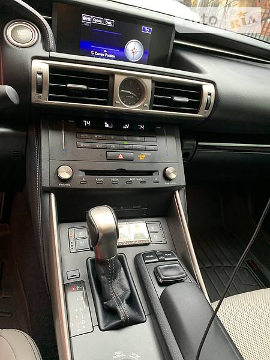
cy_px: 180
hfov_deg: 53.1
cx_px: 135
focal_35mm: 26
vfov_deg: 67.3
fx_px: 270
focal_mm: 4.2
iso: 320
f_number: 1.8
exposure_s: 1/60
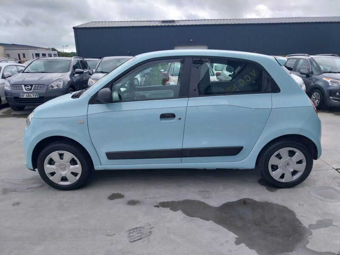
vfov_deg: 53.1
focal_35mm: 26
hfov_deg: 67.3
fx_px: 255
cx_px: 170
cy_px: 128
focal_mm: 4
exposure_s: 1/856
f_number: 1.8
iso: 25
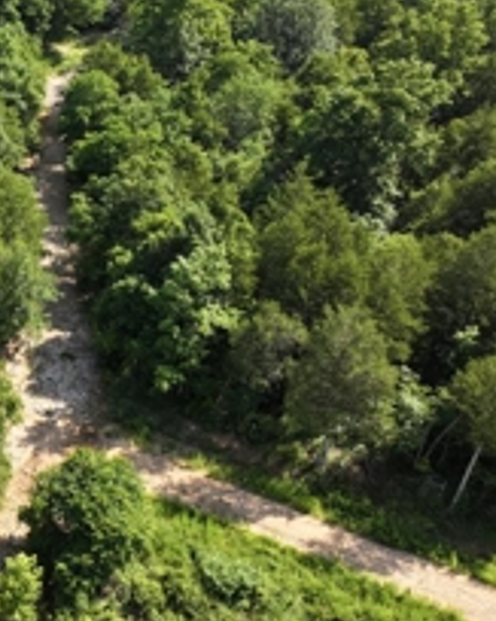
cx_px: -73
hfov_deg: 29.0
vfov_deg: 40.3
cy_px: 265
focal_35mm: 46
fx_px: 845
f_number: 2.8
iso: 100
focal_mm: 12.29
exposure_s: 1/800
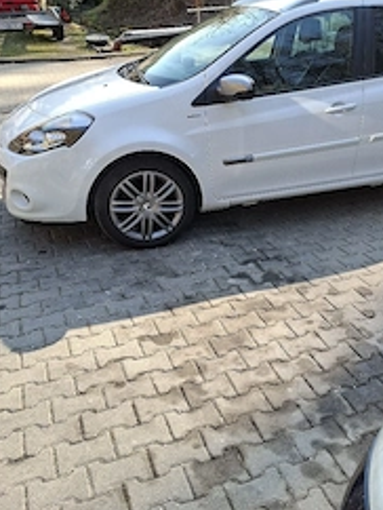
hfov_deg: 37.1
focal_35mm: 38
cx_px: 276
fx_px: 560
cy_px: 244
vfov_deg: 48.9
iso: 50
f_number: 1.8
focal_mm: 5.54
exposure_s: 1/303
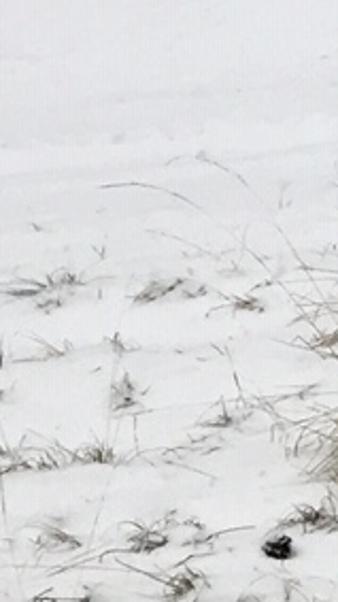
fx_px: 3588
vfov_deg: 8.8
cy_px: -774
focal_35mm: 225
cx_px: 1524
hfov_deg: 4.7
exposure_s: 1/950
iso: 25
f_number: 2.2
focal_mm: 4.15
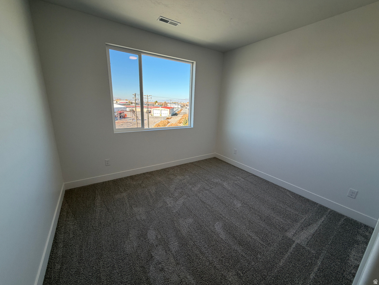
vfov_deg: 85.7
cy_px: 142
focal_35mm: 14
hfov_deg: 102.1
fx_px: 153
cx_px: 190
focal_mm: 2.22
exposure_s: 1/150
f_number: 2.2
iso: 64
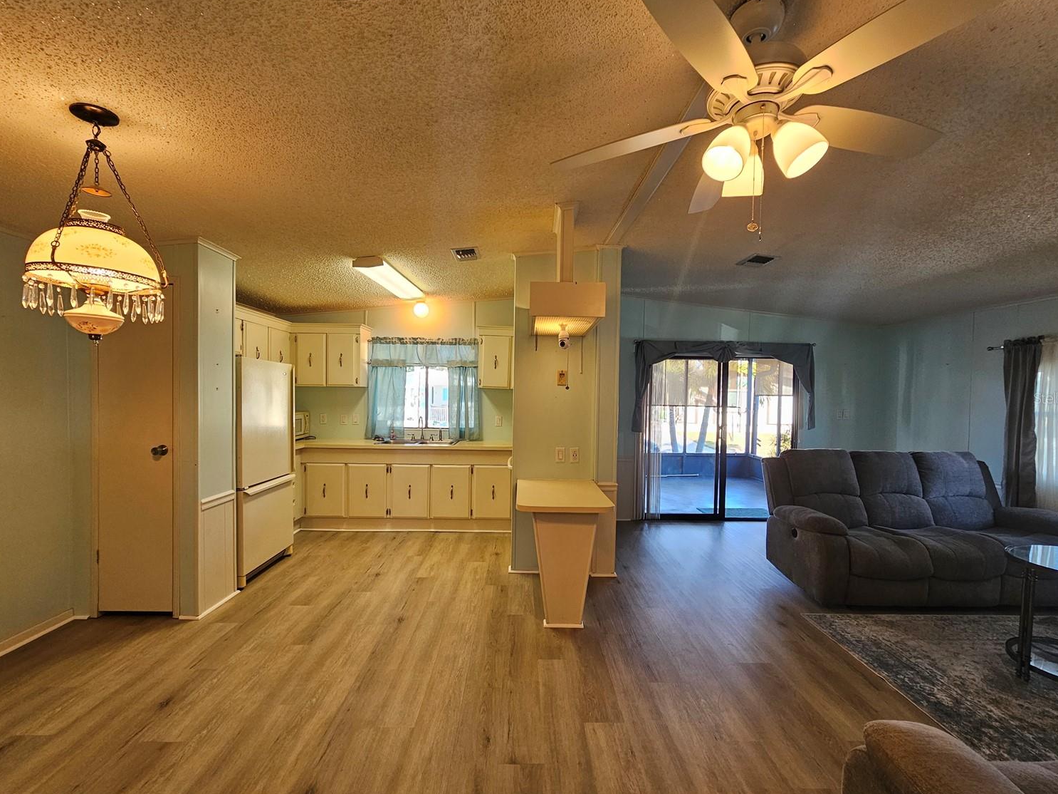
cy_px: 398
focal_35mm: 14
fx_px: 428
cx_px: 531
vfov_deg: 85.7
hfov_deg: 102.1
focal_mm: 2.2
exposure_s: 1/60
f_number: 2.2
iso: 125
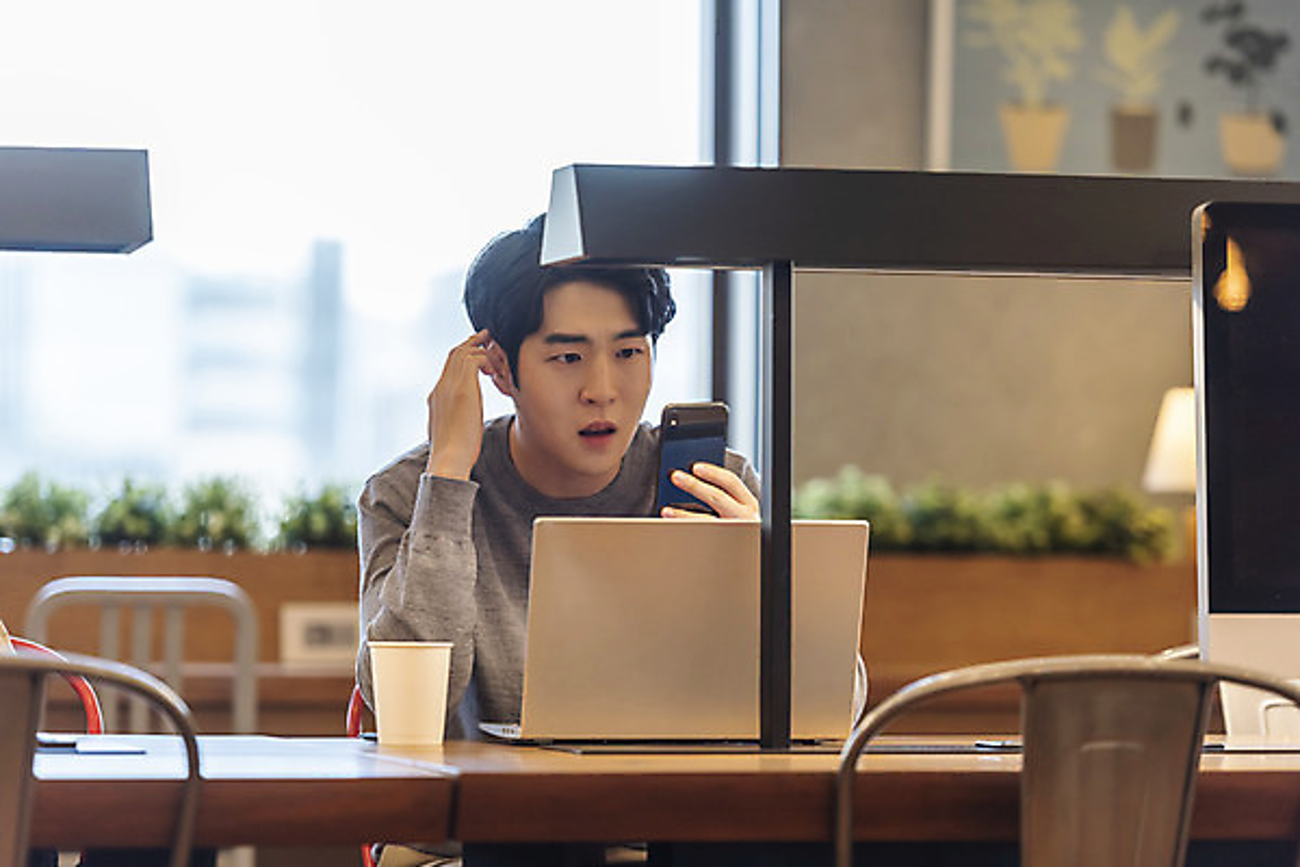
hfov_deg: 14.7
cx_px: 650
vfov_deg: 9.8
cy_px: 434
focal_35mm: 140
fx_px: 5055
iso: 500
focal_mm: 140
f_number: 2.8
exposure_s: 1/200
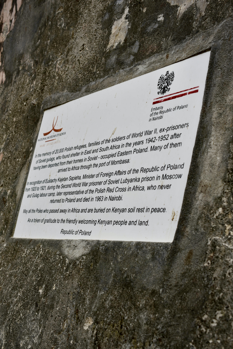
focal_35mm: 50
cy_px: 174
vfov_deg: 39.6
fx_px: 485
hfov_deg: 27.0
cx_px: 116
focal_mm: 50
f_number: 5.6
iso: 125
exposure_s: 1/250
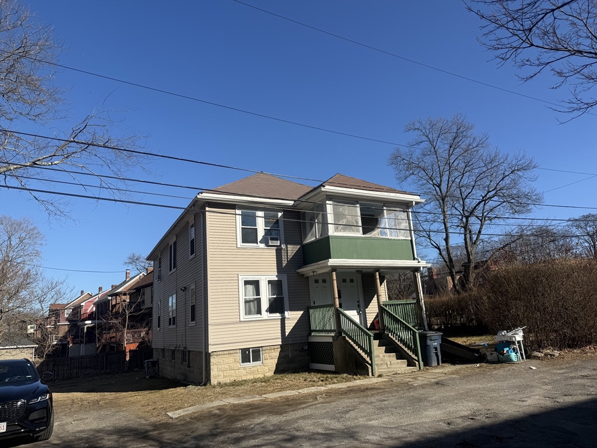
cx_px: 298
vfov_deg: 56.8
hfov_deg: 71.6
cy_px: 224
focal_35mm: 24
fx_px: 414
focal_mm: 6.76
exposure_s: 1/4405
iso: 80
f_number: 1.78
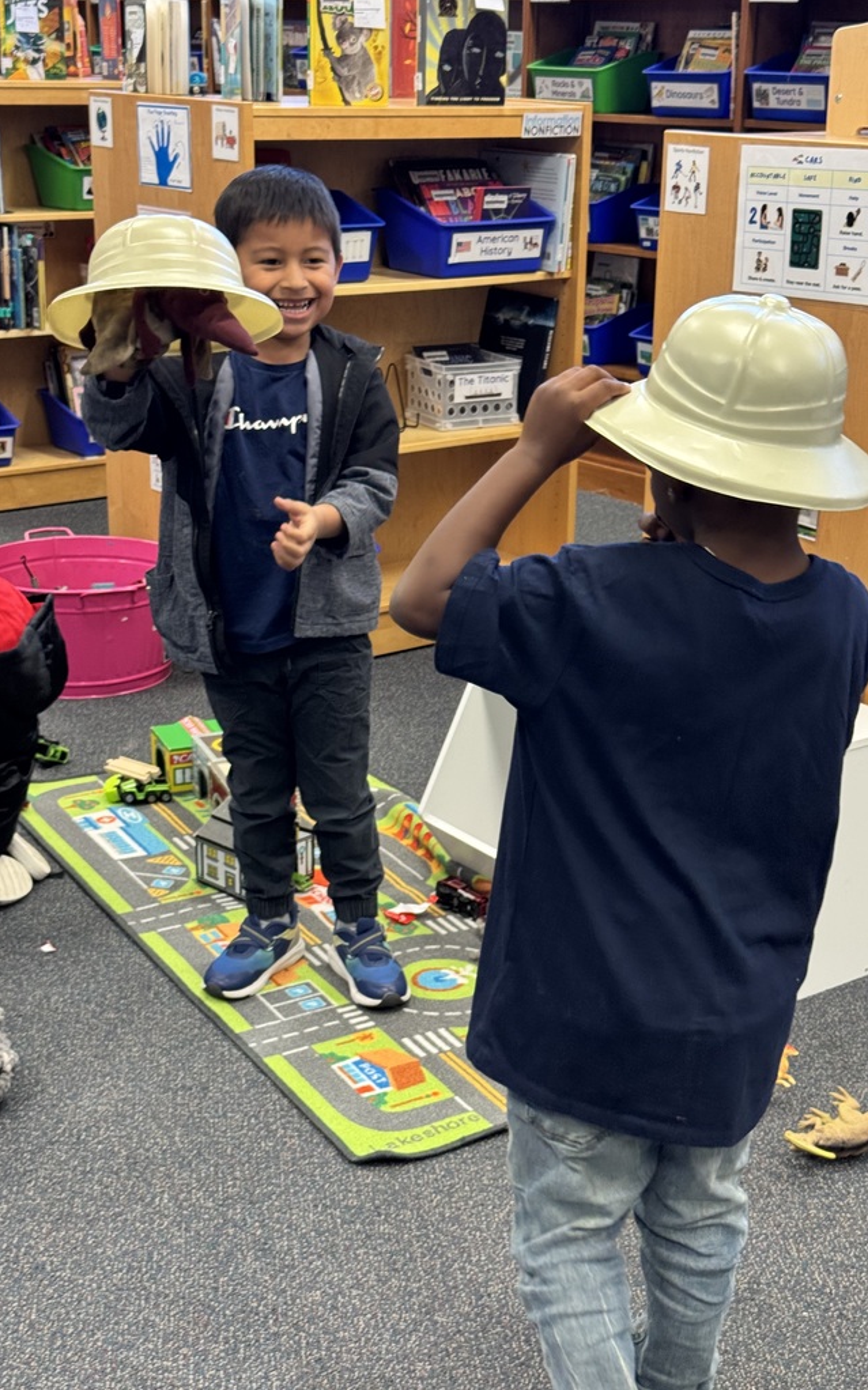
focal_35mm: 51
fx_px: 1932
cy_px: 695
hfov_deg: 25.3
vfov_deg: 39.6
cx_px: 476
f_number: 1.78
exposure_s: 1/60
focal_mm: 6.76
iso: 200
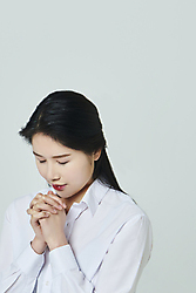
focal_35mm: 112
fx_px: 913
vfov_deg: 18.2
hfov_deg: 12.2
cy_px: 209
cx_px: 52
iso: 100
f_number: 11
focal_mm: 70
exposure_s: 1/125
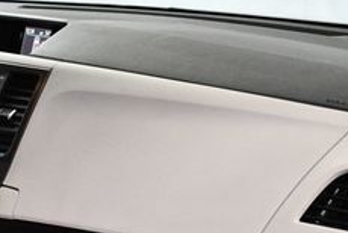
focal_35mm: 100
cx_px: 23
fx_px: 968
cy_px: 221
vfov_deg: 13.6
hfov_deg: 19.9
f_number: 3.5
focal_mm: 18
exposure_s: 1/125
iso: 2200
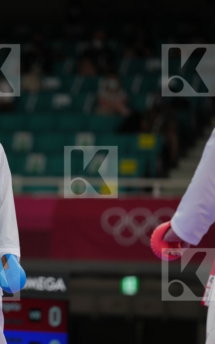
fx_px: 2878
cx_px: -7
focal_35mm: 307
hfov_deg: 4.3
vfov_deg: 6.8
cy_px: 172
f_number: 2.8
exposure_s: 1/1000
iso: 400
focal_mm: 200
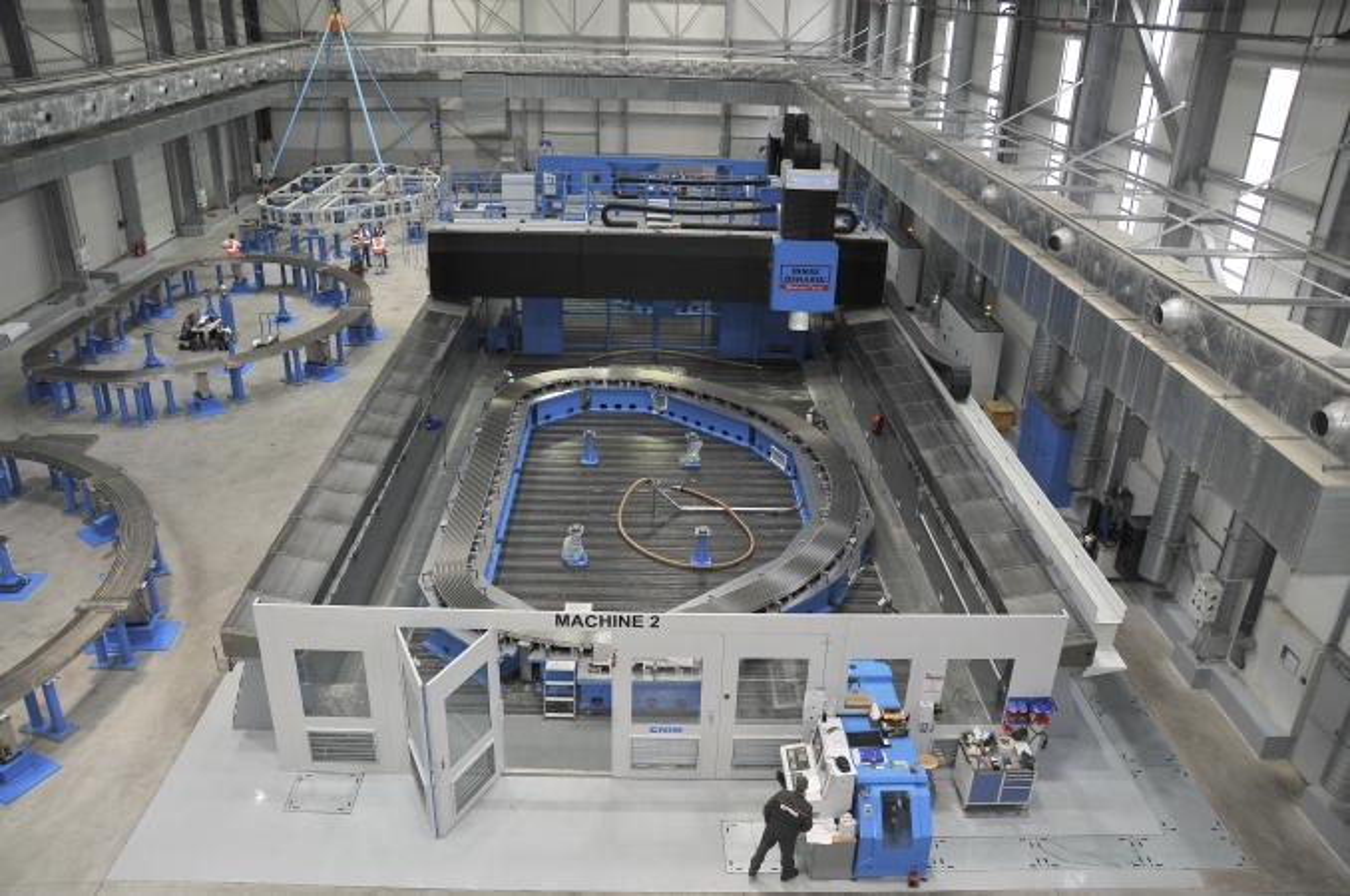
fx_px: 1011
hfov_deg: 67.5
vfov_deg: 47.8
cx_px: 675
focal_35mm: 27
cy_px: 448
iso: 280
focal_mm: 18
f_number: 5
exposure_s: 1/60
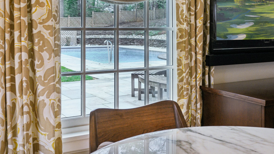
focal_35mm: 45
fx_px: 327
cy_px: 64
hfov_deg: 45.5
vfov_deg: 26.5
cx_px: 135
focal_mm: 28
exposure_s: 1/125
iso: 1000
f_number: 8
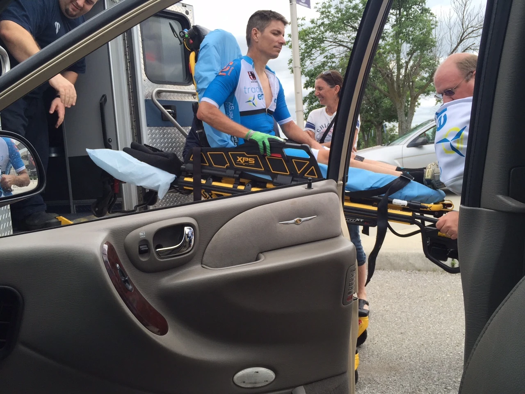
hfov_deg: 61.7
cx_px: 262
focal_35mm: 29
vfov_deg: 48.2
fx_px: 440
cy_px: 197
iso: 32
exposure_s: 1/842
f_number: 2.2
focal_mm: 4.15
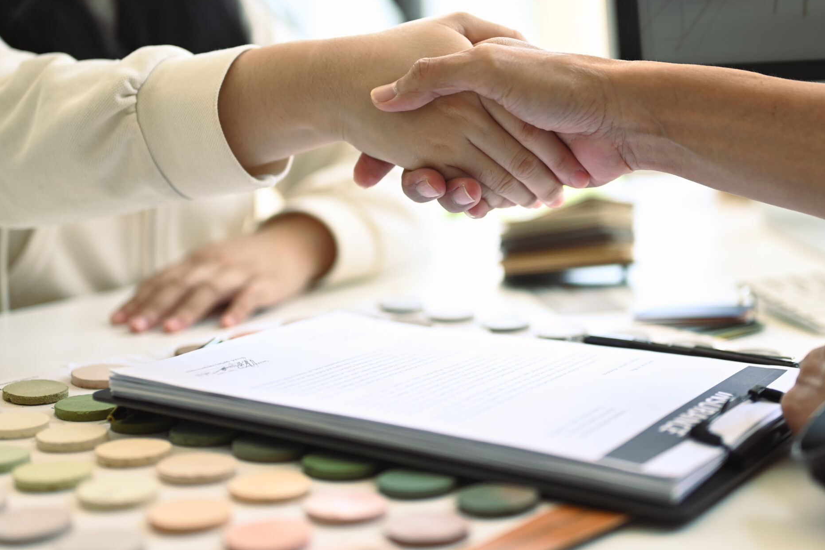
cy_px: 196
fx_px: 1581
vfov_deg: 19.7
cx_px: 483
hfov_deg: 29.2
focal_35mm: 69
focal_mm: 50
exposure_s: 1/640
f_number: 1.8
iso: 250
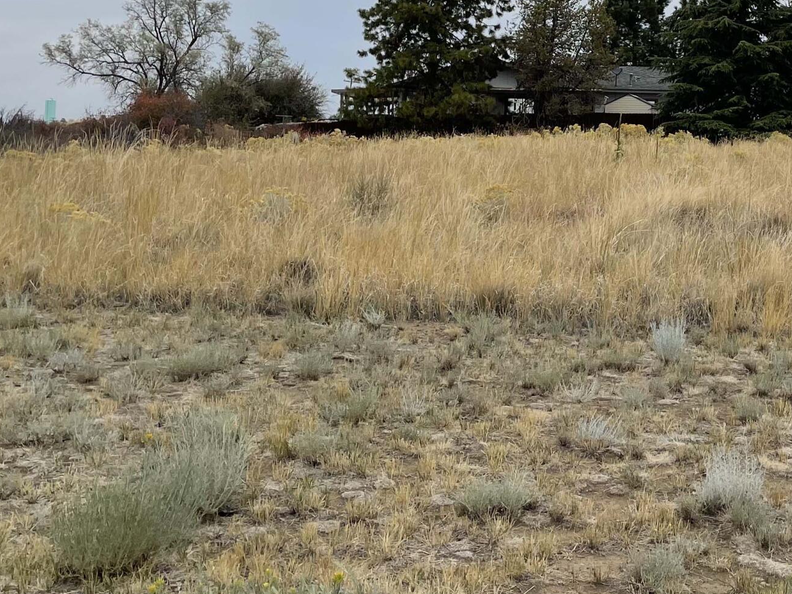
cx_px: 696
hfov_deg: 30.9
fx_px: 1373
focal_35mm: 60
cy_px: 59
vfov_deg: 23.8
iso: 32
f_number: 1.6
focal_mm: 5.1
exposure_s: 1/4348
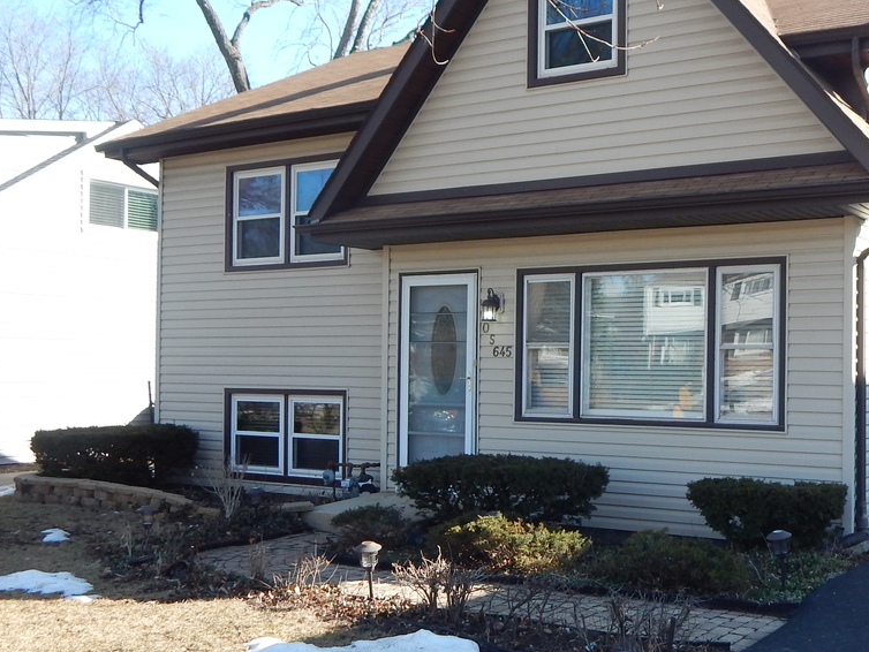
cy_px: 363
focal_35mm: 42
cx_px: 573
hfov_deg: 44.2
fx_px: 1055
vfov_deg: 34.3
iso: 125
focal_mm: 4
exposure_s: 1/400
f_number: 3
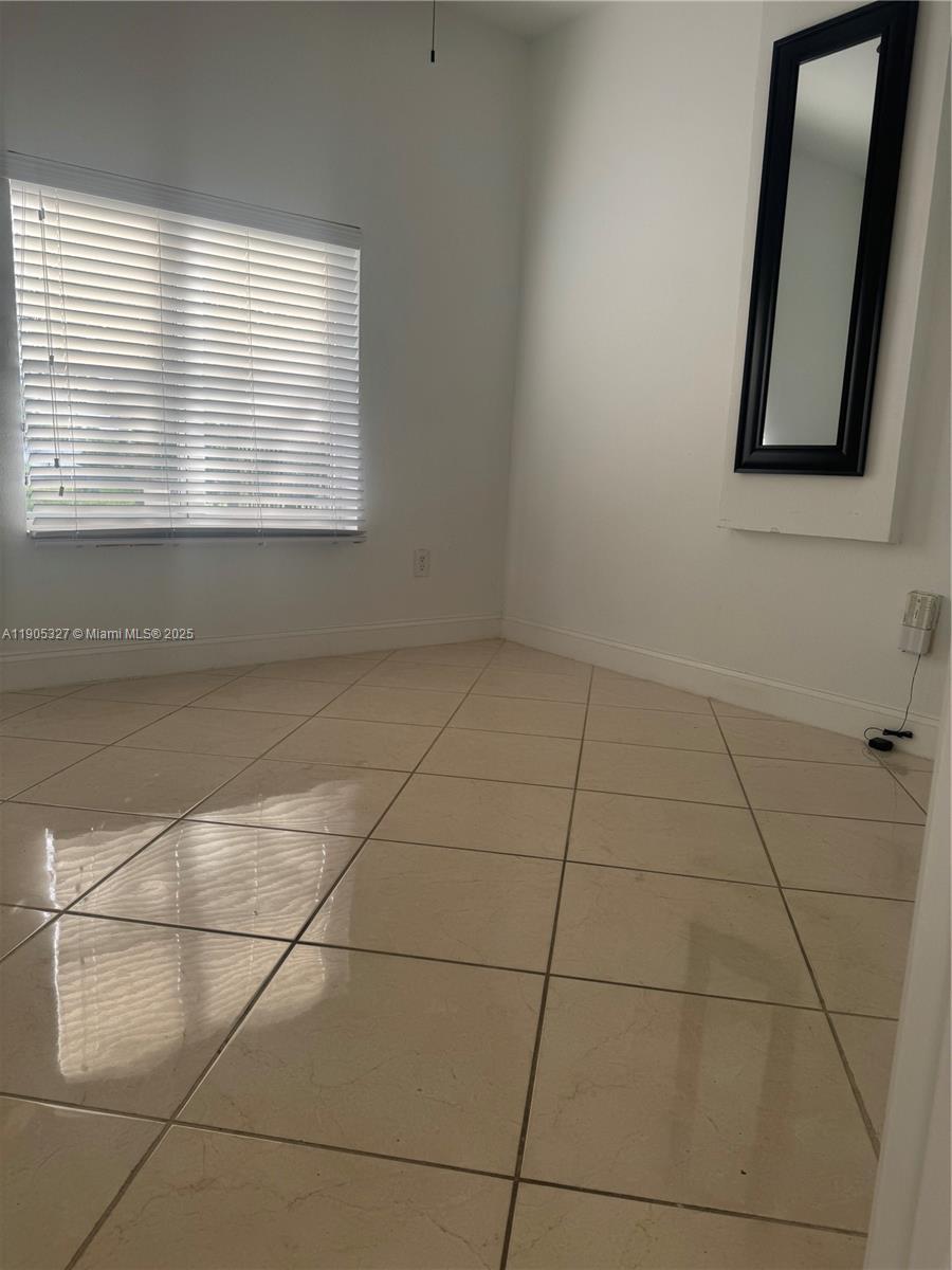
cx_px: 476
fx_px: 880
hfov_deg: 56.8
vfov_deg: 71.6
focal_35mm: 24
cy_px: 635
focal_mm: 6.76
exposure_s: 1/178
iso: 64
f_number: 1.78
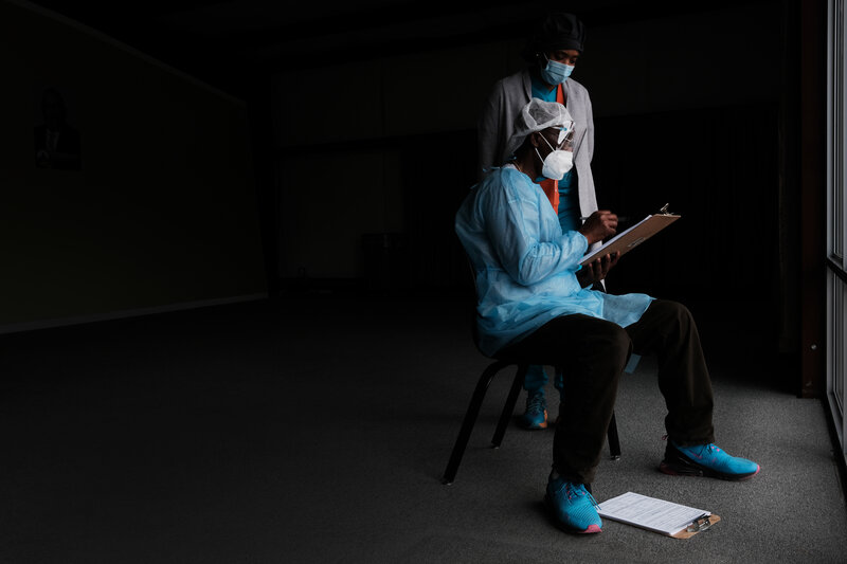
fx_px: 776
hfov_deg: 57.2
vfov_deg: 40.0
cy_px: 282
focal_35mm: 33
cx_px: 424
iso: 160
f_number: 13
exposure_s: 1/38
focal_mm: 22
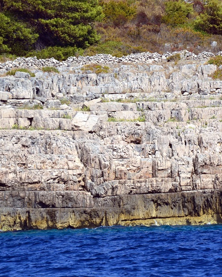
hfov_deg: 2.4
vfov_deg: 3.0
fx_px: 5249
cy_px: 138
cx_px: 124
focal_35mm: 639
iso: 640
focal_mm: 300
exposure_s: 1/4000
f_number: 5.6
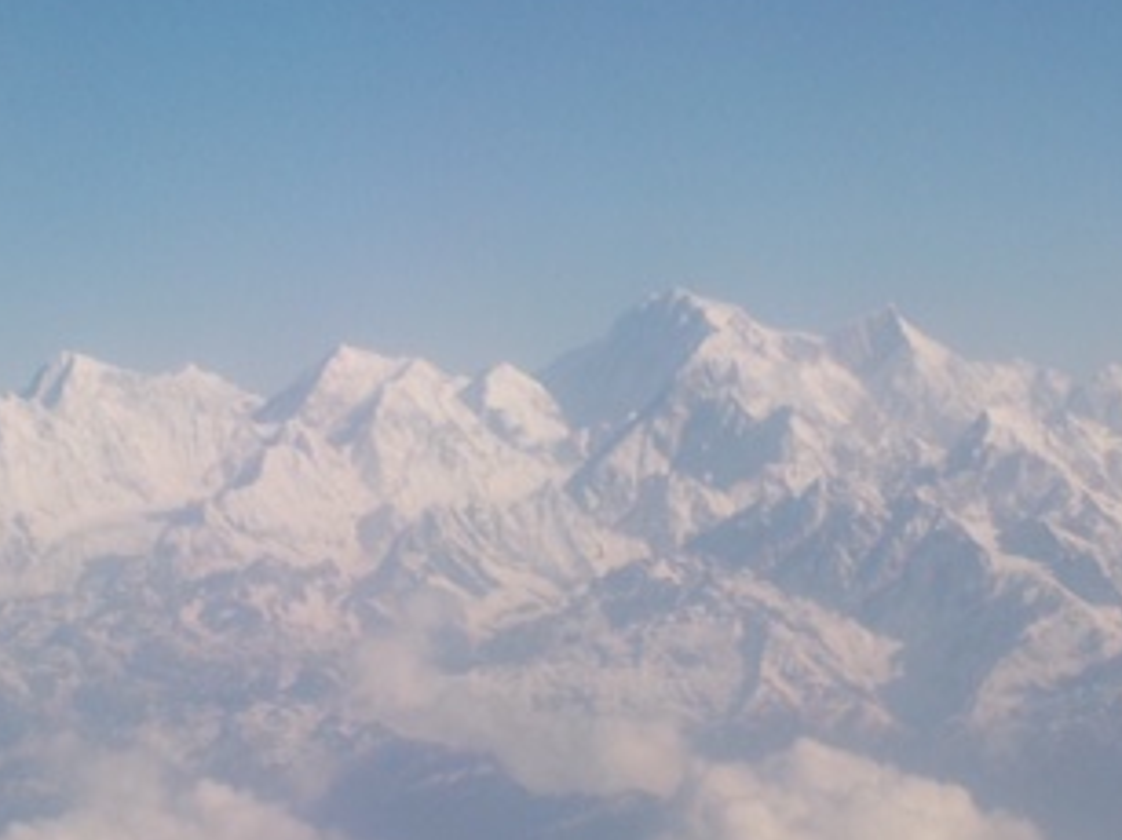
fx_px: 4795
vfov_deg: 10.0
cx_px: 819
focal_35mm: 148
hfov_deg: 13.3
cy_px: 537
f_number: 5.3
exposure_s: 1/160
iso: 125
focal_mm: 9.7
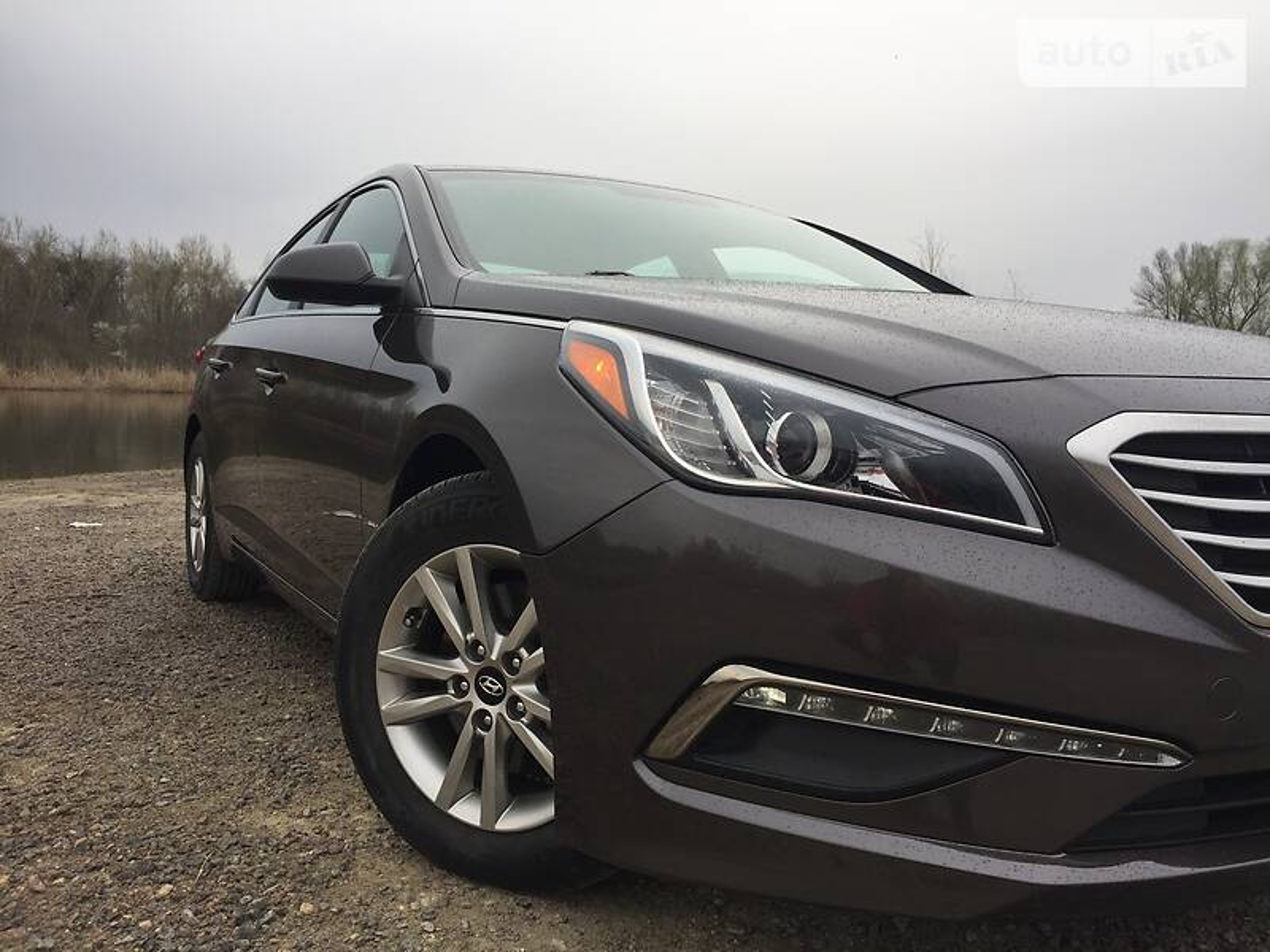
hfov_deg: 61.7
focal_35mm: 29
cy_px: 476
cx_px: 635
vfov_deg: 48.2
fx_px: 1064
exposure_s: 1/213
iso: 32
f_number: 2.2
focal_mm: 4.2
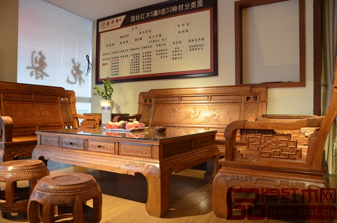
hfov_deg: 67.5
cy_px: 112
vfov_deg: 47.7
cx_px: 168
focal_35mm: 27
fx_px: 252
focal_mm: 18
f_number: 3.5
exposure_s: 1/50
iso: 1600
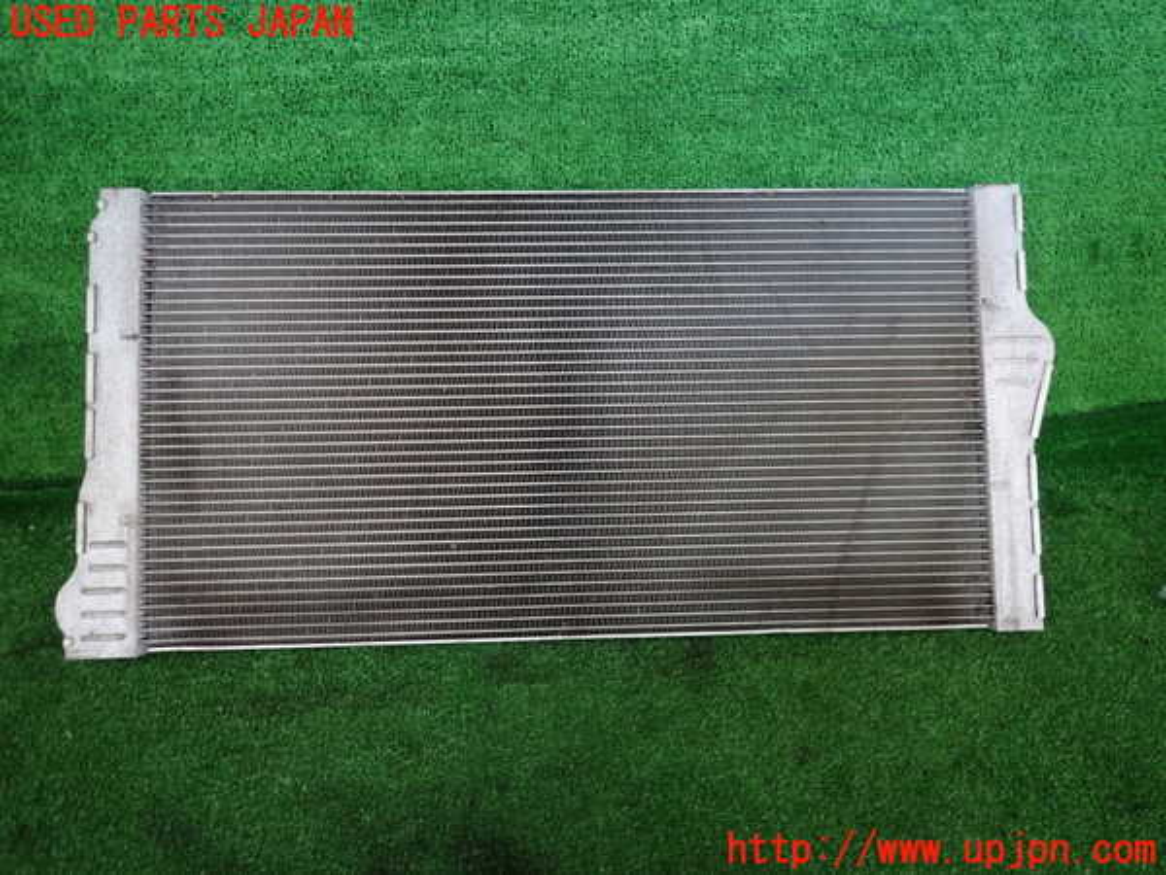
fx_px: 842
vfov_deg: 54.9
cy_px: 438
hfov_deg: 69.4
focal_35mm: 25
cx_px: 583
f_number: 2
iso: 200
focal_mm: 4.5
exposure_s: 1/30
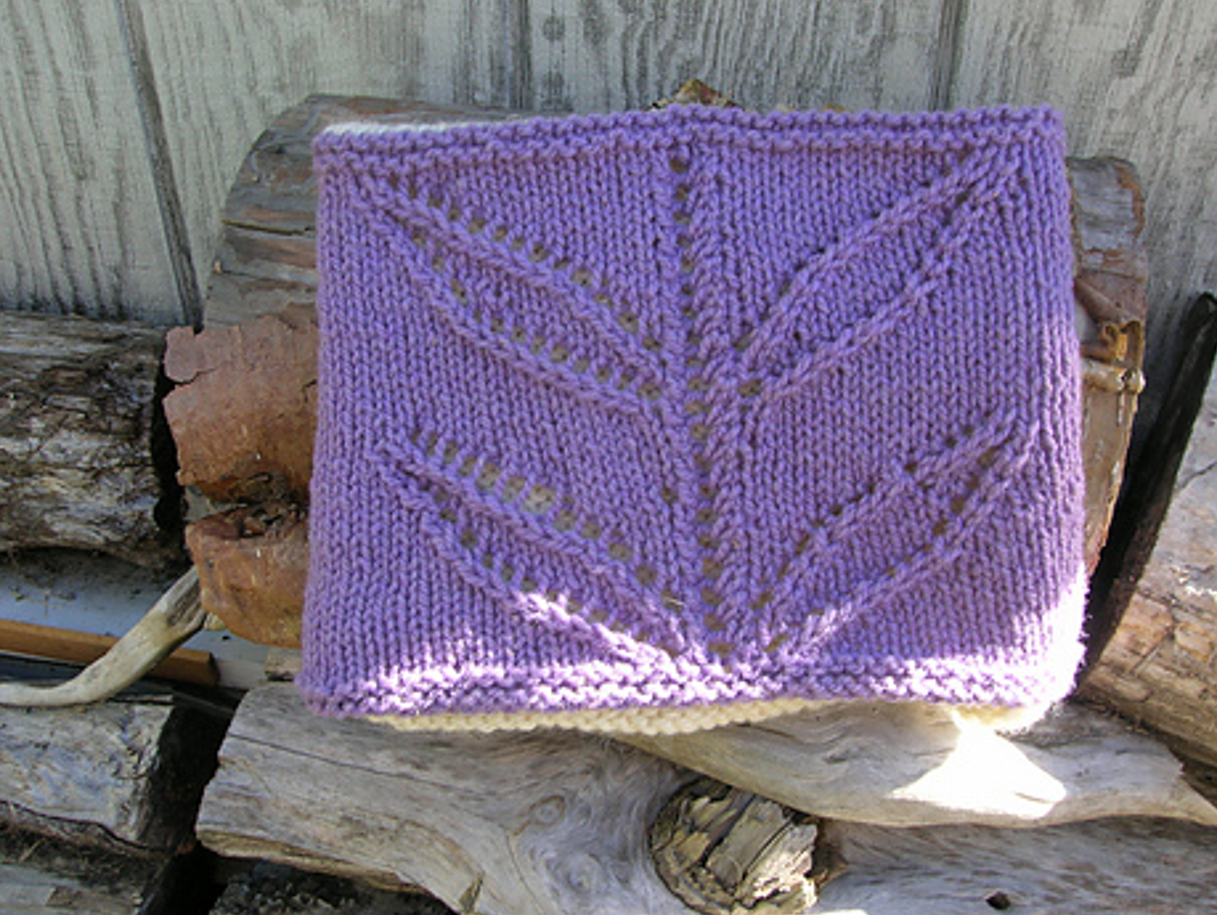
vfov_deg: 38.7
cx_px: 618
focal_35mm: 37
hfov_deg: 50.1
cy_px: 458
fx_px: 1302
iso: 50
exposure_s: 1/50.2
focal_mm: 5.7
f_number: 4.9
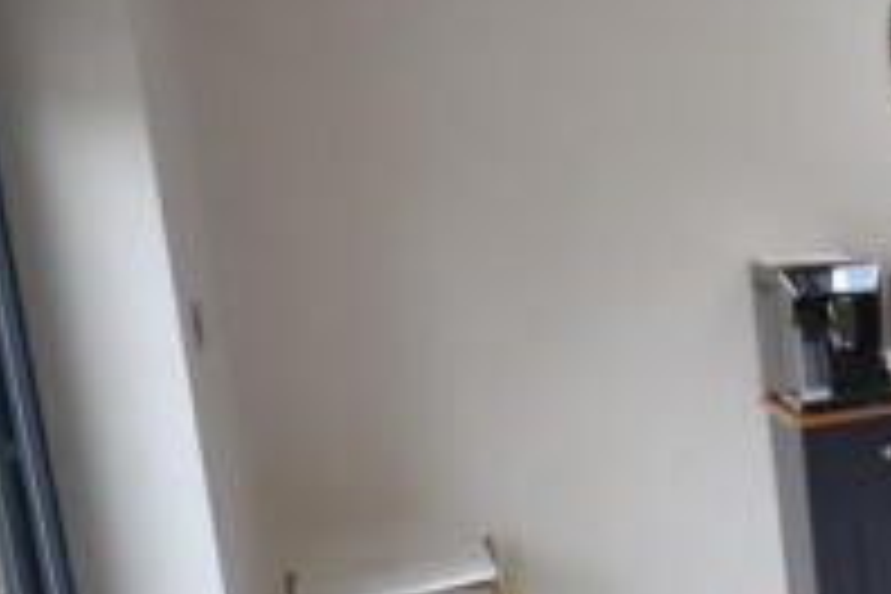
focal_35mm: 55
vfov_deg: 24.8
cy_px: 317
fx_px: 1353
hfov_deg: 25.6
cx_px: 1388
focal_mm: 11
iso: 400
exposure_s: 1/60
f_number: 4.2
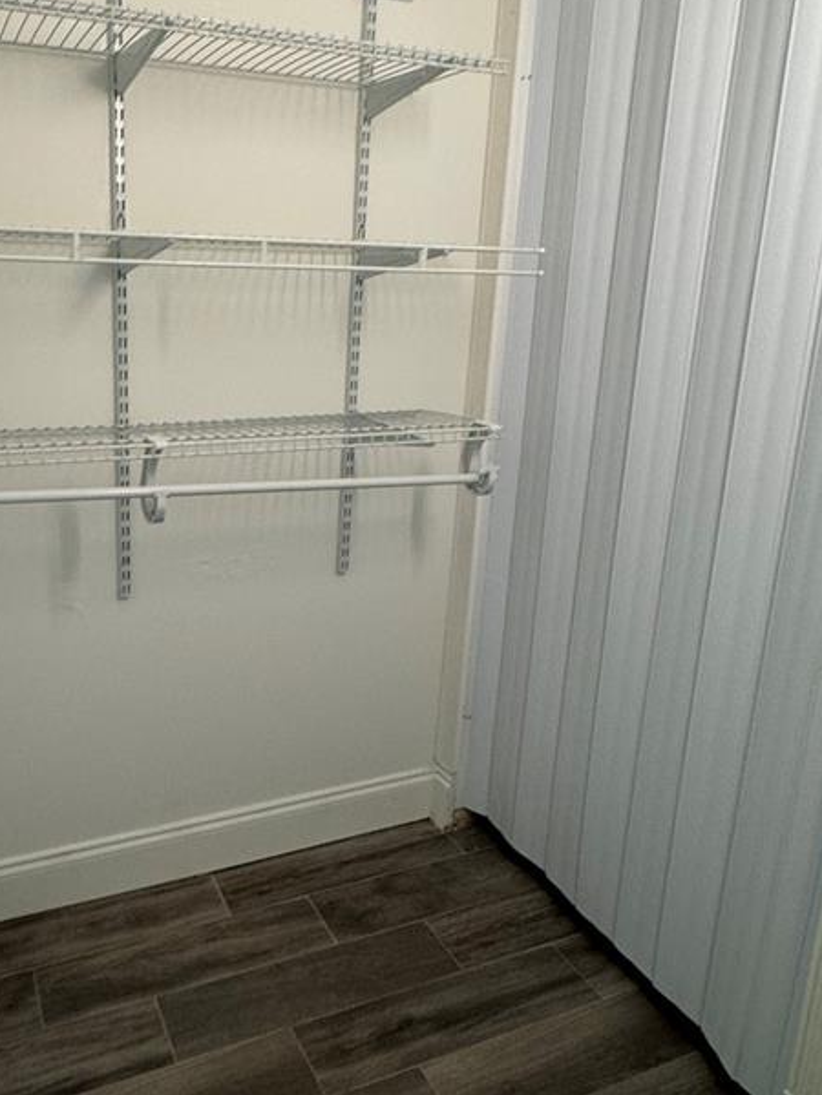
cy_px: 469
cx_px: 256
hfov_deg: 48.7
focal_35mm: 28
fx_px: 887
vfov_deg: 63.2
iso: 160
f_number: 2.2
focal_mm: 2.22
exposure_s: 1/60
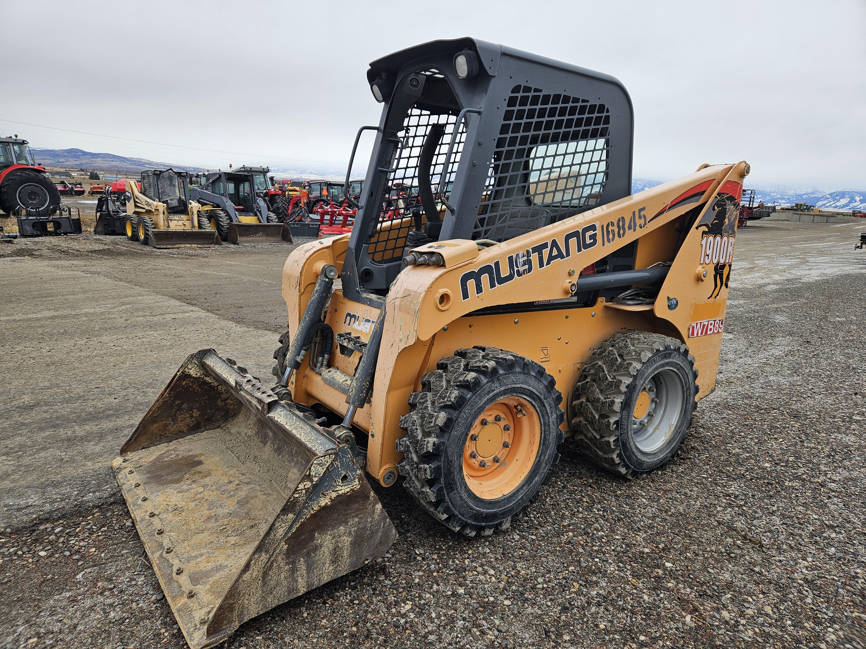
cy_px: 324
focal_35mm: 23
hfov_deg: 73.9
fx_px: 575
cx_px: 433
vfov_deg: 58.9
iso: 32
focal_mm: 5.4
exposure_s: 1/533
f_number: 1.8
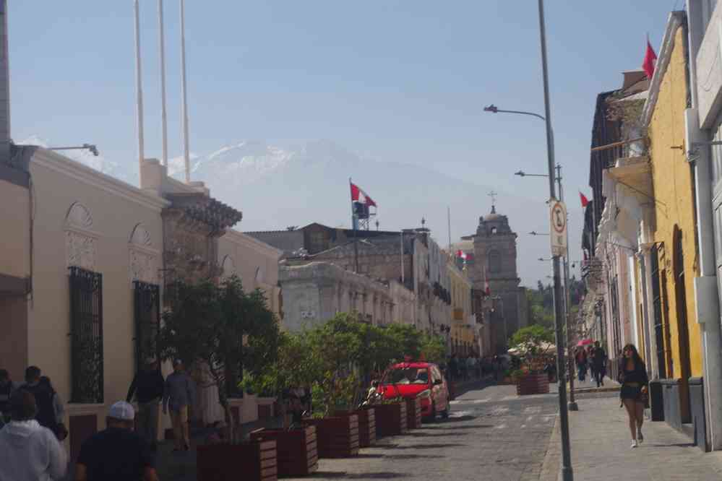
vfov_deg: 16.6
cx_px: 361
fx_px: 1654
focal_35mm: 82
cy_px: 240
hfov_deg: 24.6
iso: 200
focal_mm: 55
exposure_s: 1/125
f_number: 11
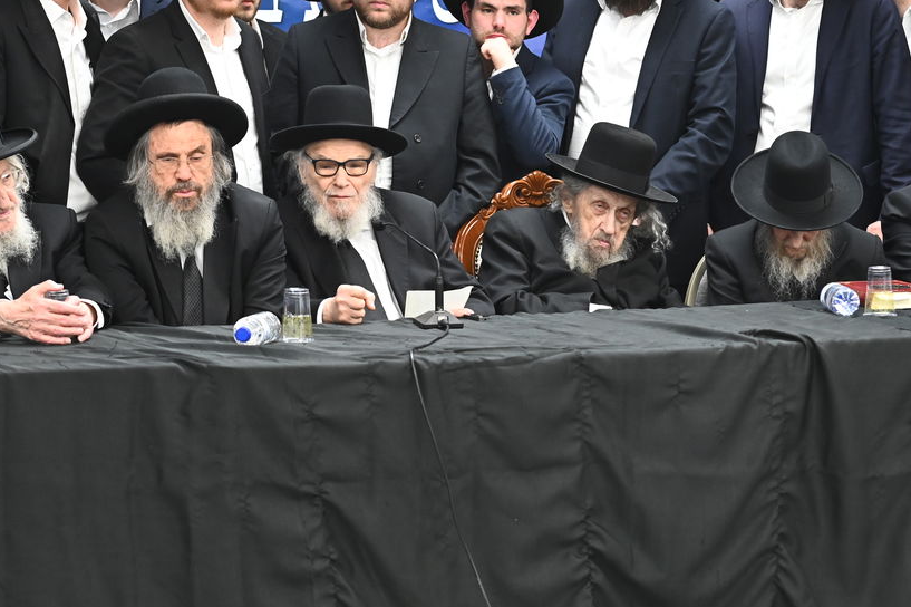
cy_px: 180
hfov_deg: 17.1
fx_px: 3035
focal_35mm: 120
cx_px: 471
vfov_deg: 11.4
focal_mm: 70
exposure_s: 1/160
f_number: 4.5
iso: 2000
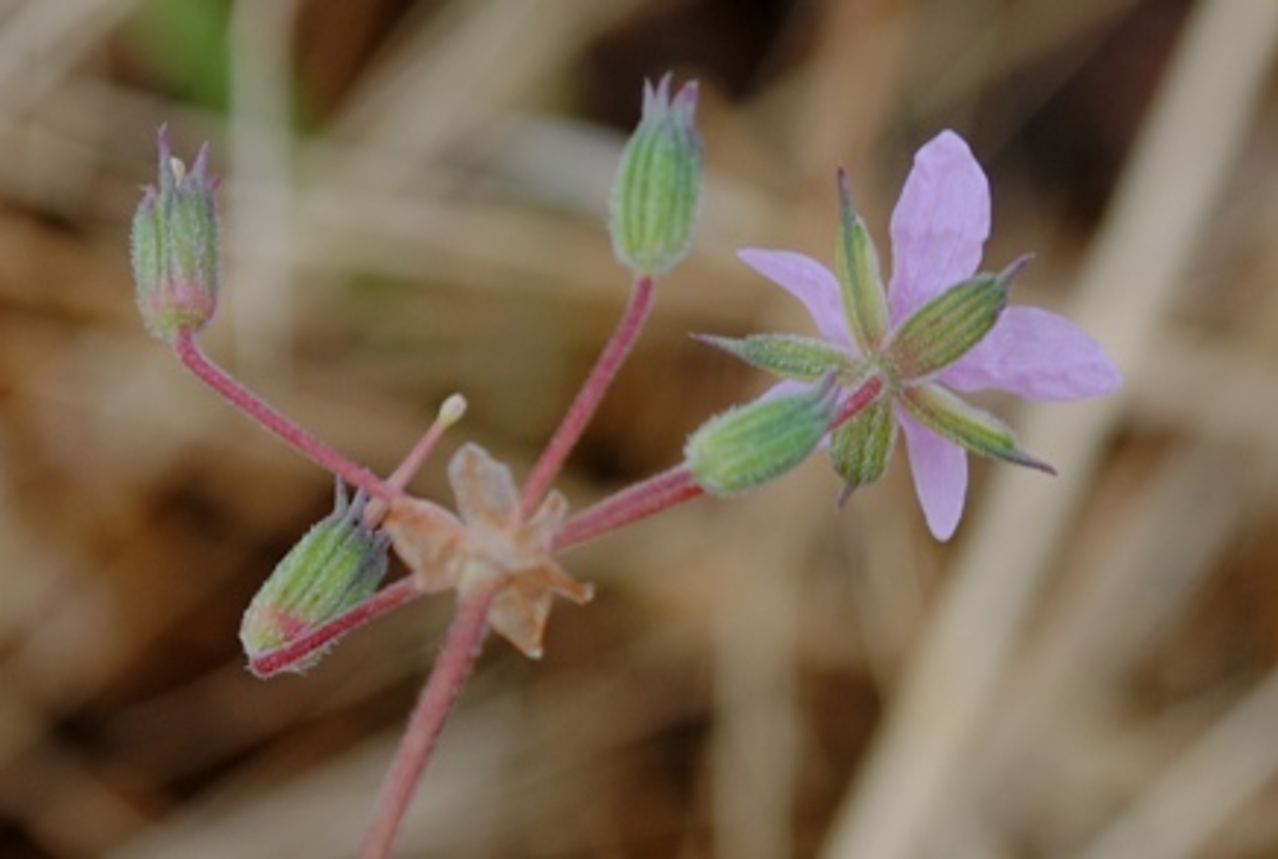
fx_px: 2936
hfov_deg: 24.6
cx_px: 639
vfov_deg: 16.6
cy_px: 430
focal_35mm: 82
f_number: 8
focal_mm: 55
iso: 100
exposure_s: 1/100
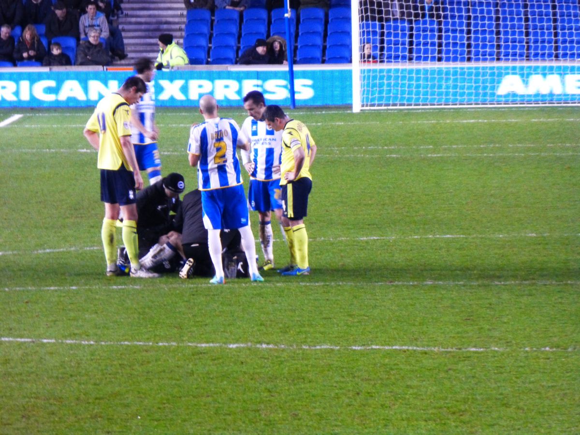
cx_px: 290
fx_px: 8043
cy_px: 218
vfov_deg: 3.1
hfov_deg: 4.1
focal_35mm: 480
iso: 640
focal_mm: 86
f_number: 6.4
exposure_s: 1/15
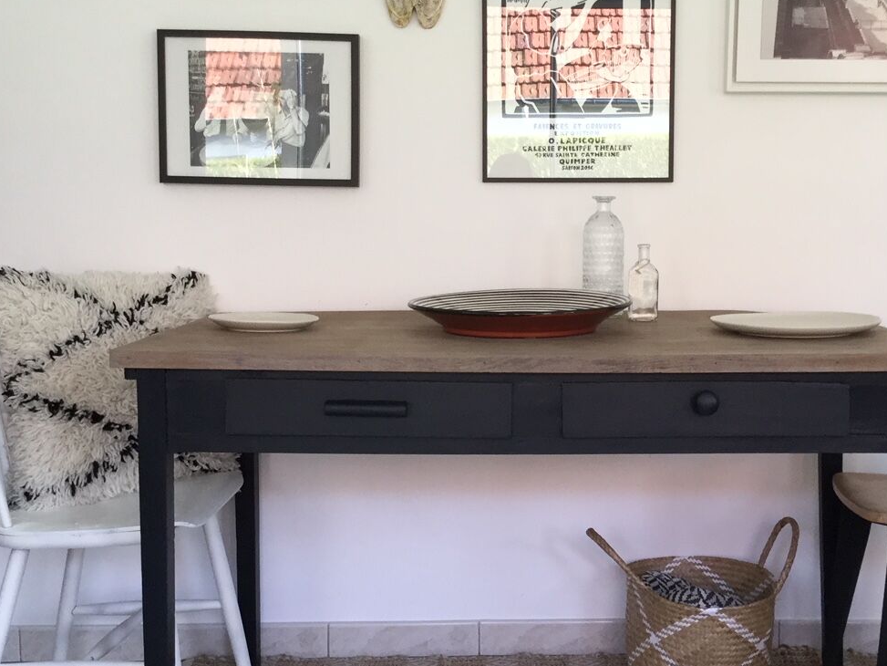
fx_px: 1333
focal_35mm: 52
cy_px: 333
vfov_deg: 28.0
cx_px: 520
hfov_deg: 36.7
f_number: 2.4
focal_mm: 3.3
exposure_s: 1/33
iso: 32
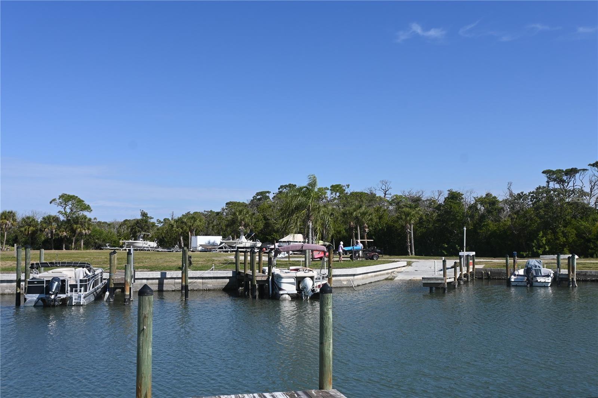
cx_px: 299
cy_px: 199
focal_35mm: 37
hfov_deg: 52.2
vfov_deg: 36.2
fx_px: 610
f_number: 7.1
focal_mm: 24.5
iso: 100
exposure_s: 1/400
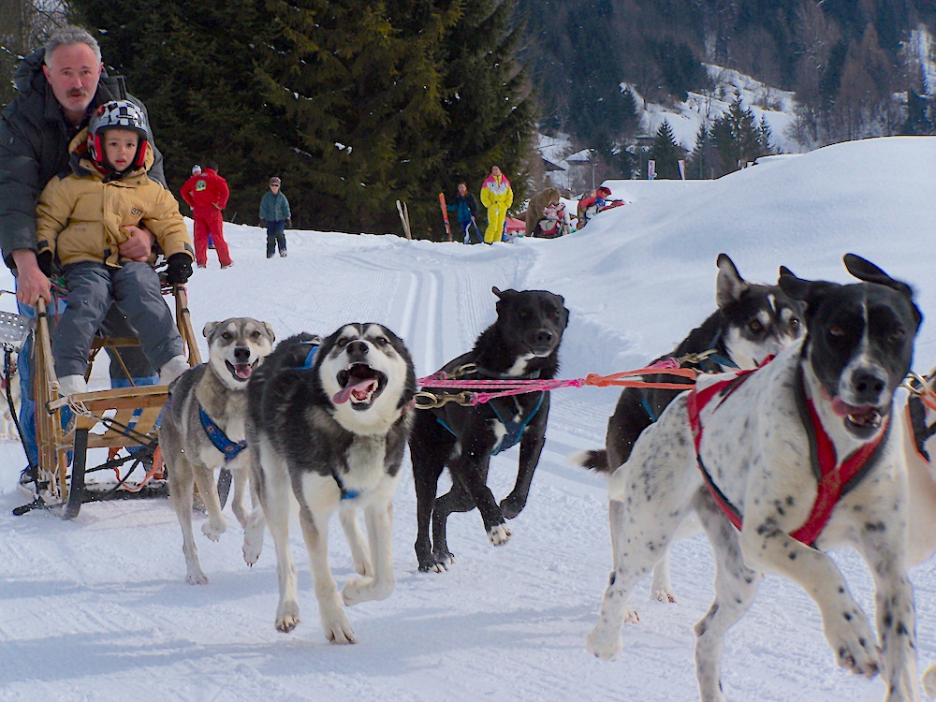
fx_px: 3461
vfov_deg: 11.6
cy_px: 351
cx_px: 468
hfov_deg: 15.4
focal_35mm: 128
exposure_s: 1/800
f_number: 6.3
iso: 80
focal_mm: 21.2
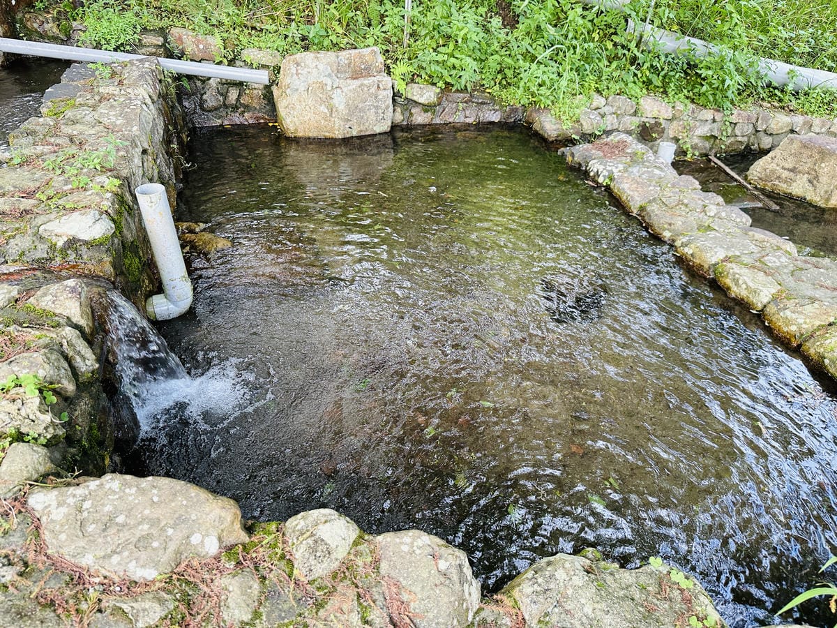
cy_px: 314
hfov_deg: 71.6
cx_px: 418
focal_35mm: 24
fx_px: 580
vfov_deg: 56.8
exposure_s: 1/121
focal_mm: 6.86
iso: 125
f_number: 1.78
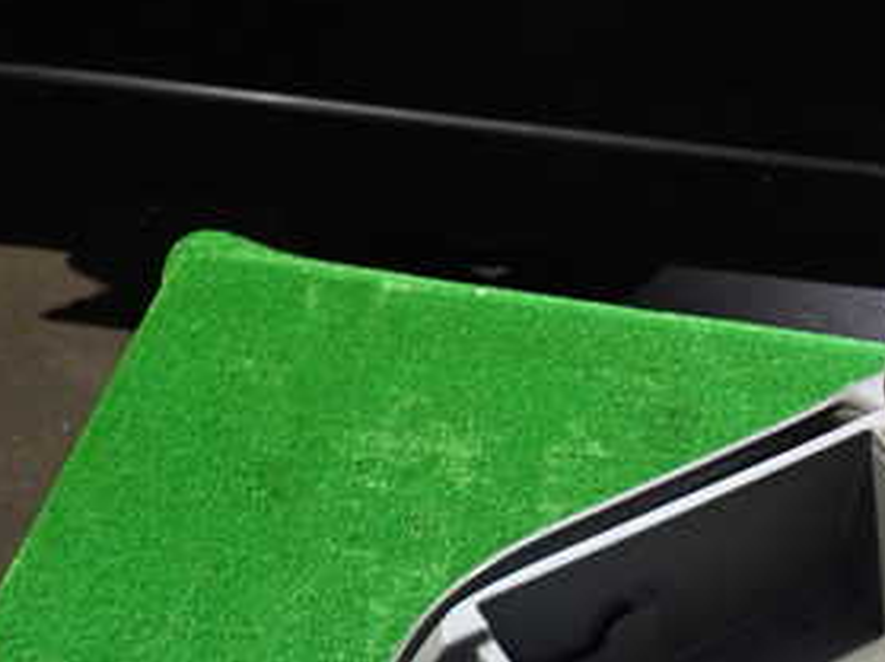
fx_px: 1379
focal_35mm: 54
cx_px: 764
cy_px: 541
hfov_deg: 34.0
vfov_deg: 26.4
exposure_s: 1/30
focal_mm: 4.5
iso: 400
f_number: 2
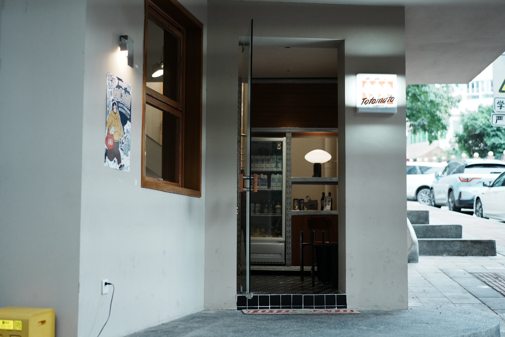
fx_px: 772
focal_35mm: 55
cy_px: 168
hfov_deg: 36.2
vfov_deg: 24.6
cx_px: 252
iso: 2000
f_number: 2.2
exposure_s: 1/1250
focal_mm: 55
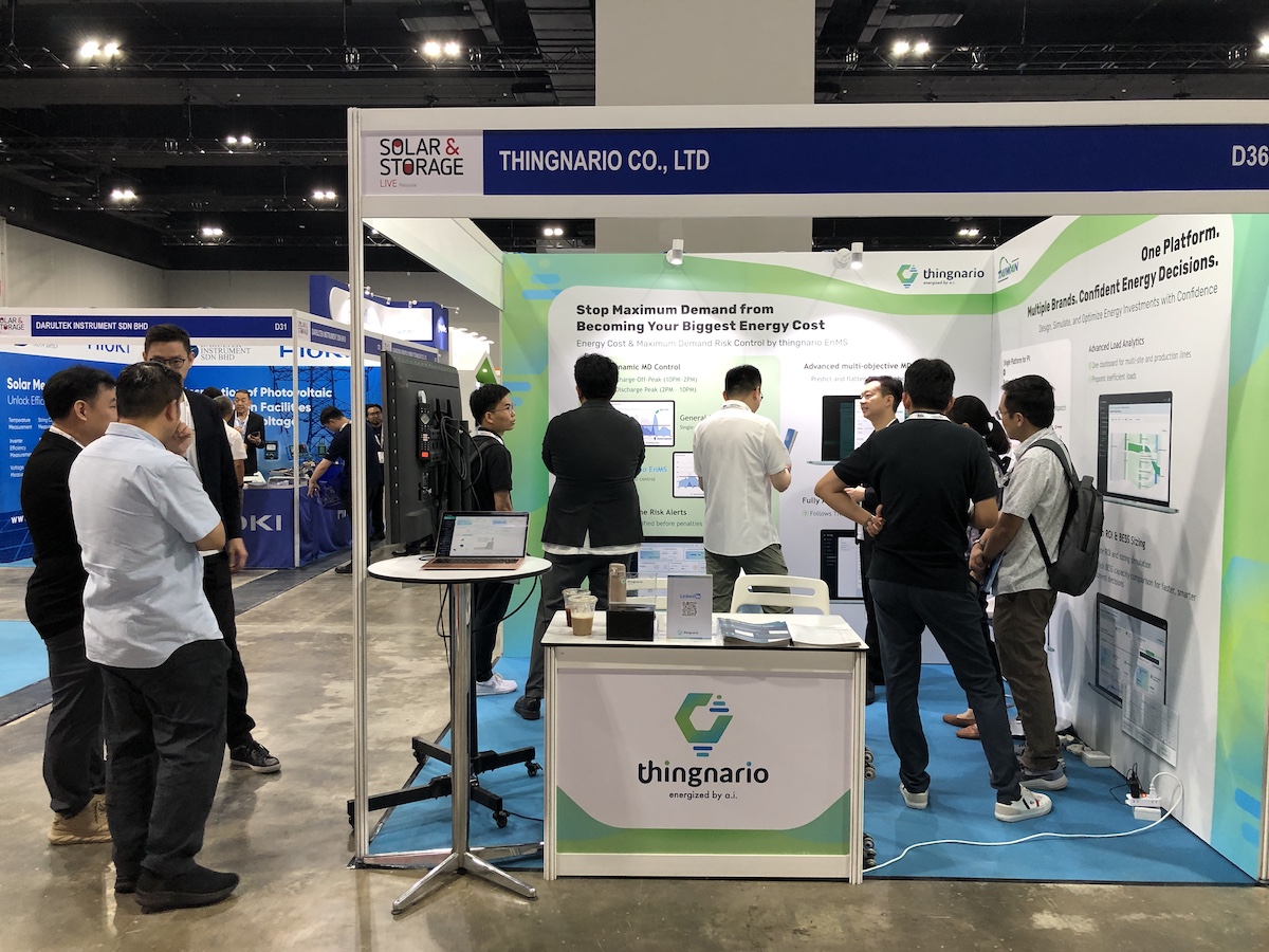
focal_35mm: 28
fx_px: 1026
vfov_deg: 49.7
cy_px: 476
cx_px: 634
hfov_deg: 63.4
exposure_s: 1/26
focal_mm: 3.99
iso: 40
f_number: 1.8
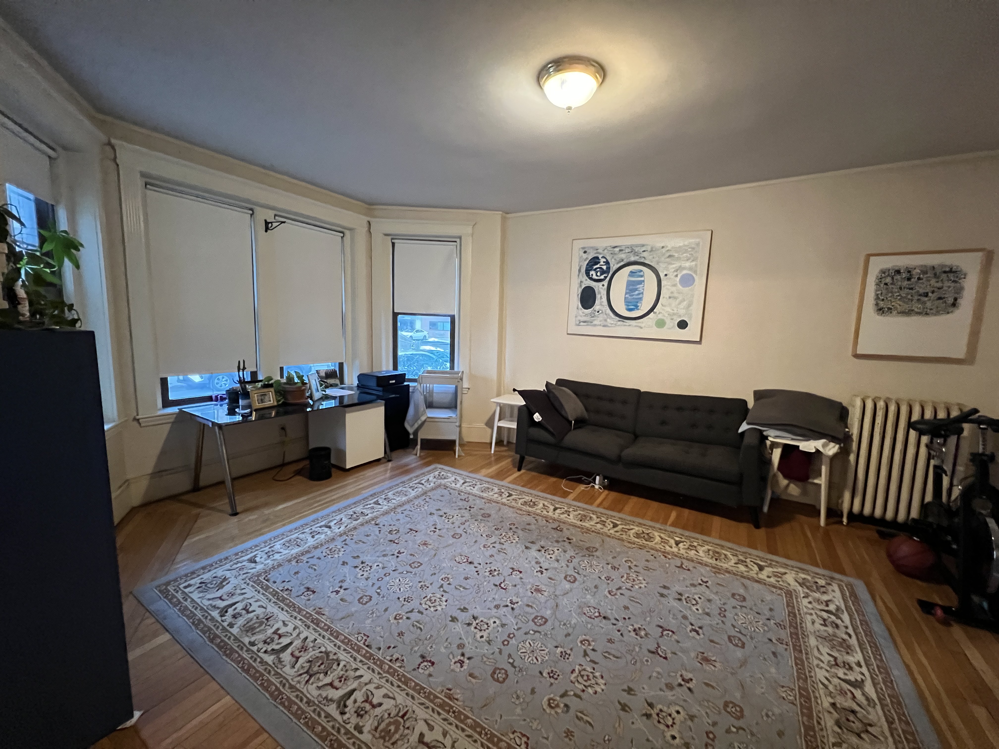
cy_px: 374
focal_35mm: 13
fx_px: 375
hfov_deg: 106.2
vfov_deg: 89.9
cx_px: 500
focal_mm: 1.57
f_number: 1.8
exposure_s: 1/60
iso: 1000
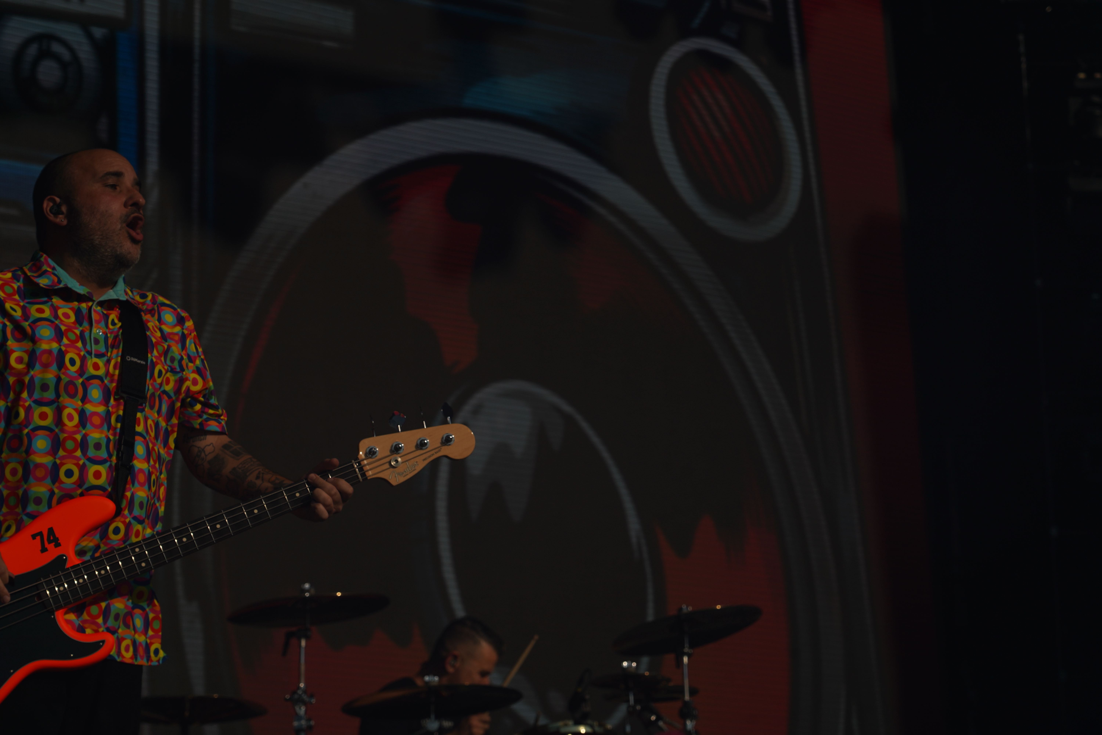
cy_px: 368
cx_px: 551
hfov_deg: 19.5
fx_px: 3214
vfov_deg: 13.0
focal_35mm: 105
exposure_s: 1/1600
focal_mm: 105
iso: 100
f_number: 8
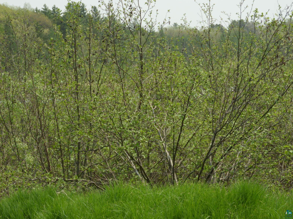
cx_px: 146
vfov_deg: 8.7
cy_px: 110
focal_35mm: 170
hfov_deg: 11.6
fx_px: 1439
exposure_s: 1/500
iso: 100
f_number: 5.2
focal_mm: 30.5
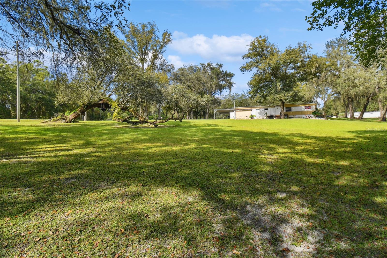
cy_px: 129
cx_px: 194
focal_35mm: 15
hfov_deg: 100.4
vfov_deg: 77.3
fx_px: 161
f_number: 7.1
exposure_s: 1/200
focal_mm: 10
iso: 100
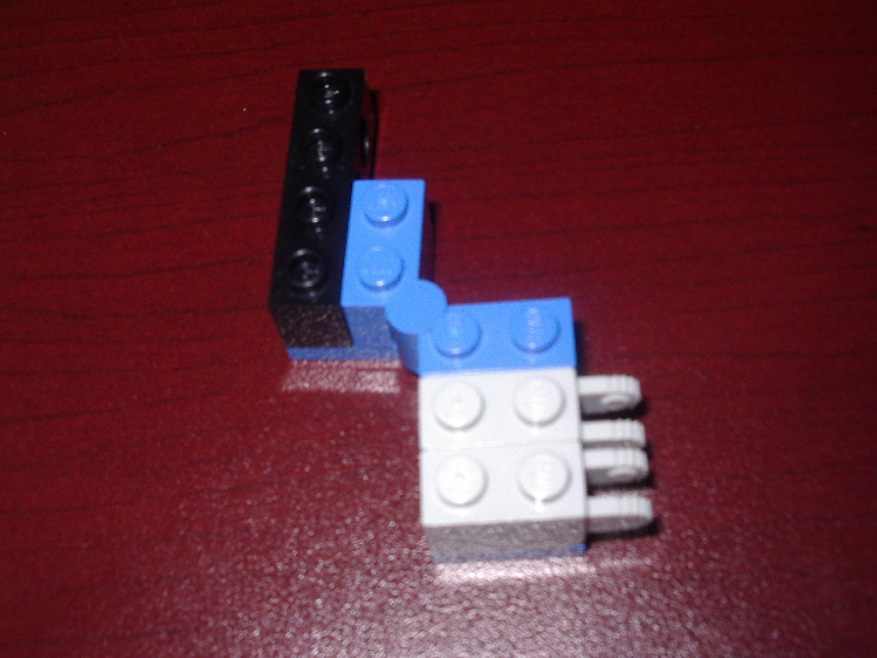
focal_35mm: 52
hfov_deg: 36.8
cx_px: 438
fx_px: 1317
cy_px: 329
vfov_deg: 28.0
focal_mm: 7.8
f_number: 5.5
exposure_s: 1/60
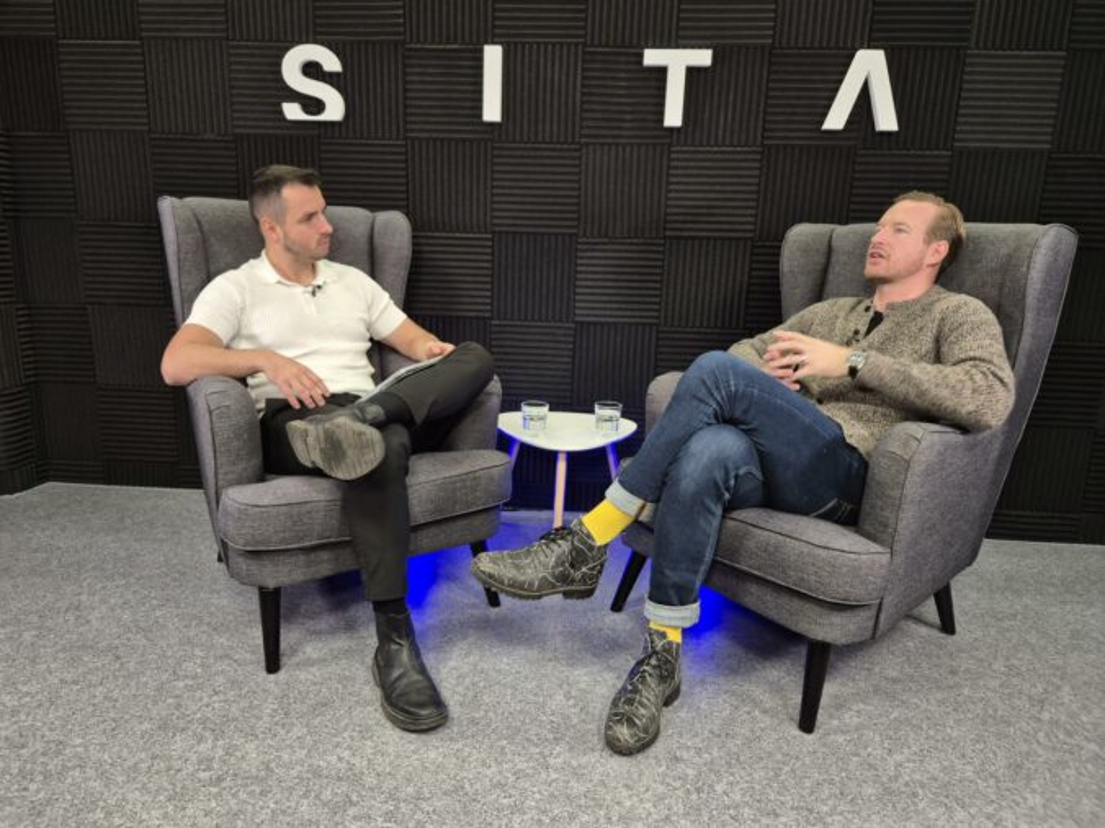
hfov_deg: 73.9
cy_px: 414
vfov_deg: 58.9
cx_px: 552
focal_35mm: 23
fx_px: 734
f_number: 1.8
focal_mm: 5.4
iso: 200
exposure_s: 1/50
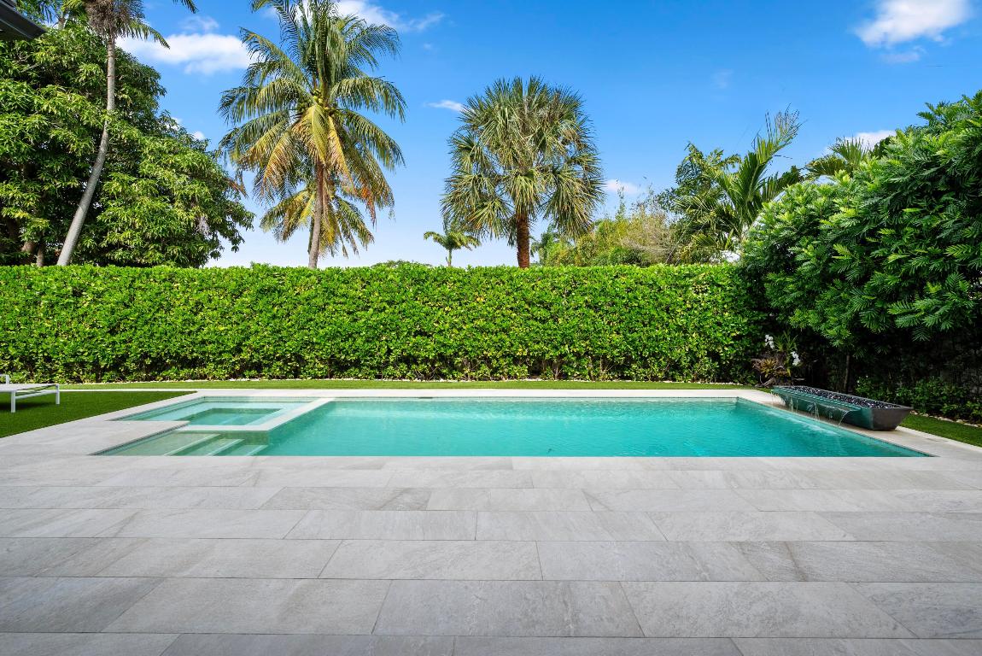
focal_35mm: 16
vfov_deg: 73.8
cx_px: 491
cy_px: 328
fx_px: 437
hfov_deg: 96.7
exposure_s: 1/320
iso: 100
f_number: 7.1
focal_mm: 16
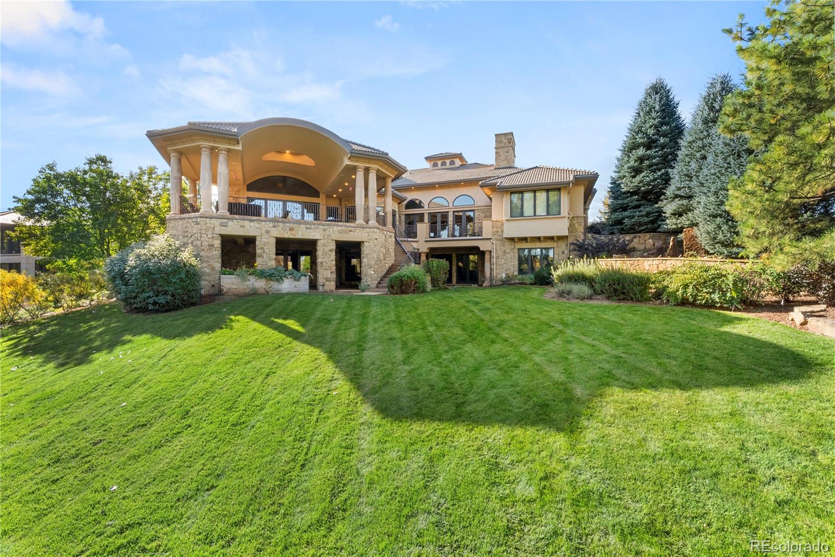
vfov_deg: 75.5
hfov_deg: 98.5
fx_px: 360
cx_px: 418
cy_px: 278
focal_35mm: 16
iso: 250
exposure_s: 1/10
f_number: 22
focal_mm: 15.5
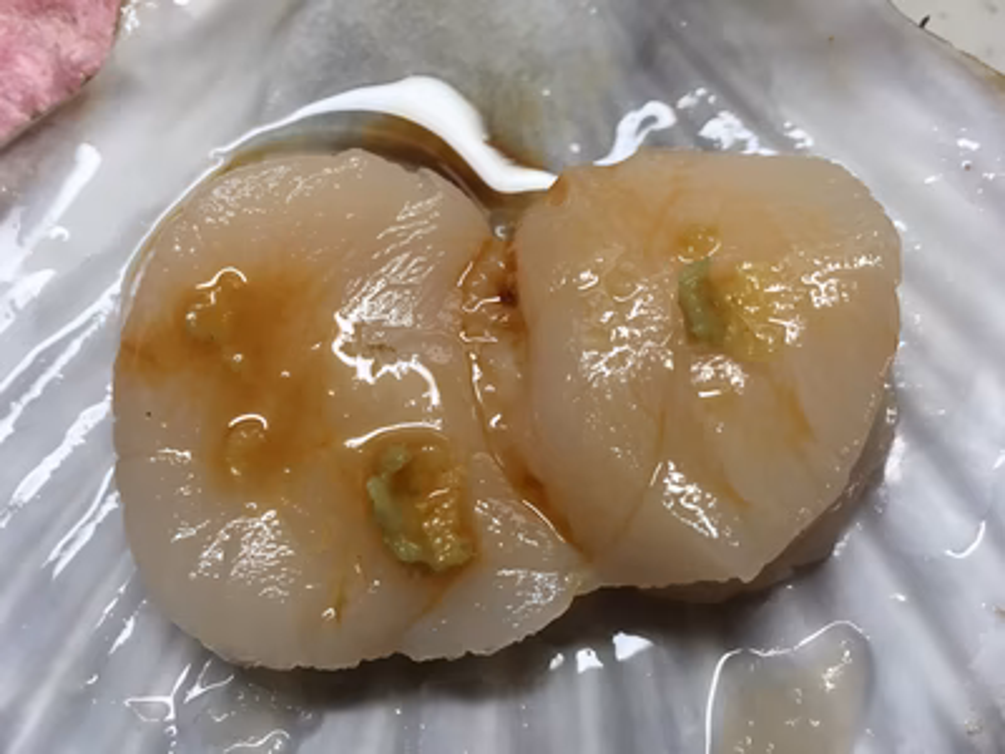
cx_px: 502
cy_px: 377
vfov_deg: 48.2
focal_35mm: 29
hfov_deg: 61.7
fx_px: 842
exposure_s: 1/30
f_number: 2.2
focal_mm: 4.15
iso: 25
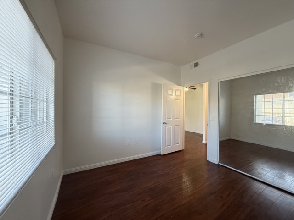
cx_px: 147
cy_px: 110
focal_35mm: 14
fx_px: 119
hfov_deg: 102.1
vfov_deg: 85.7
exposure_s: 1/120
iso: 320
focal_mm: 2.22
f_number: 2.2
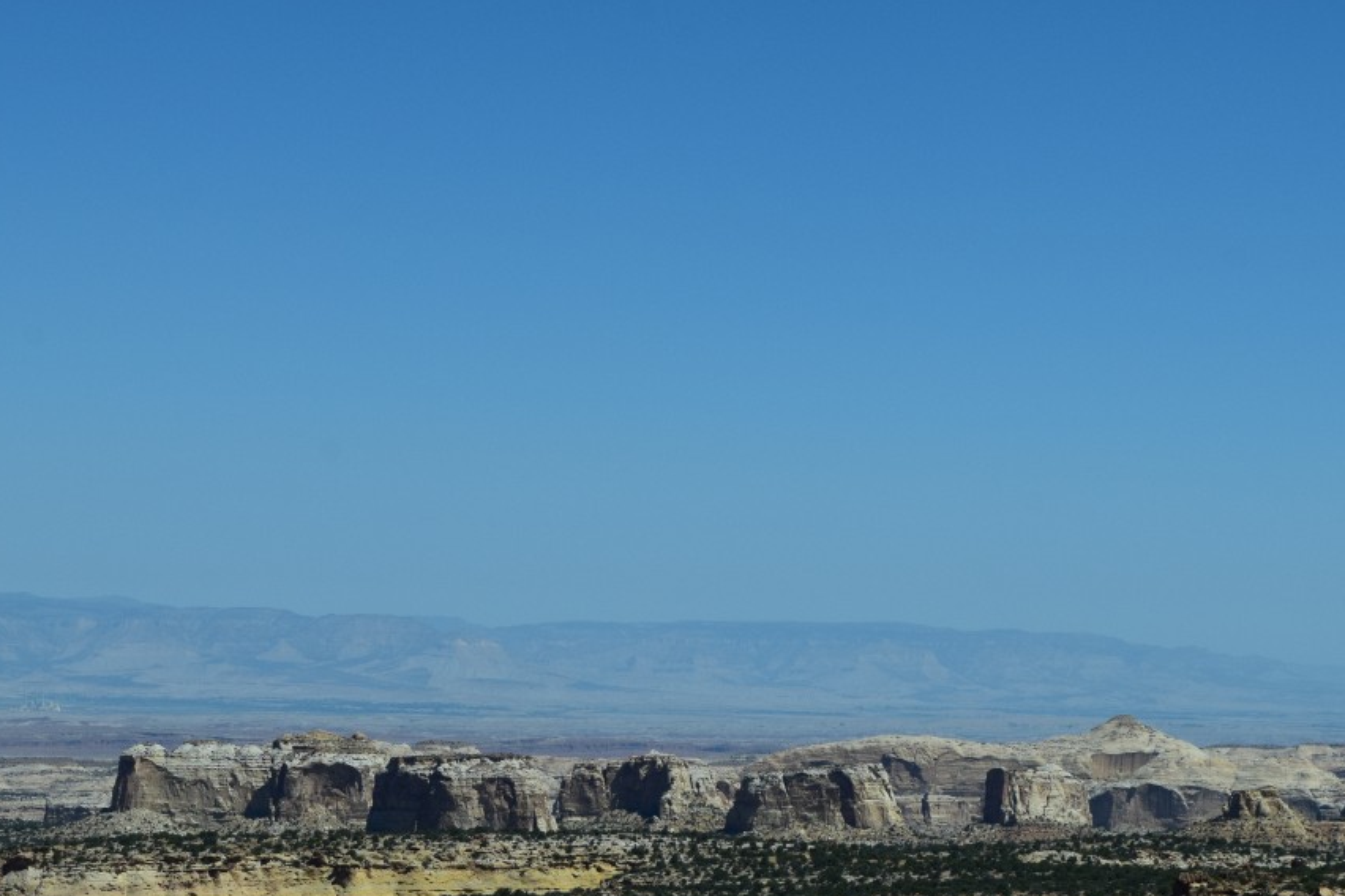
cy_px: 541
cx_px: 693
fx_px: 4886
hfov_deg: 15.7
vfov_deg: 10.5
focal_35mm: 131
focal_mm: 55
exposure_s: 1/500
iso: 280
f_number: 11
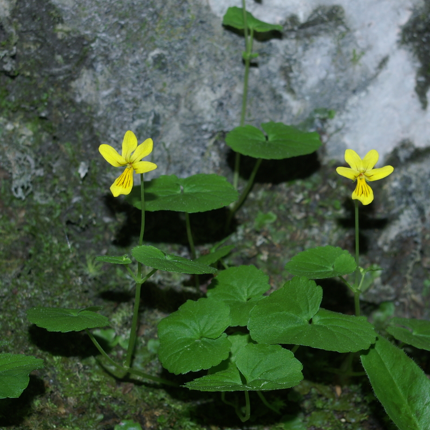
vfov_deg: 11.3
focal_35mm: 154
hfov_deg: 11.3
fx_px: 2164
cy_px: 216
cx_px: 240
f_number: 14
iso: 100
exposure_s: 1/125
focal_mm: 80
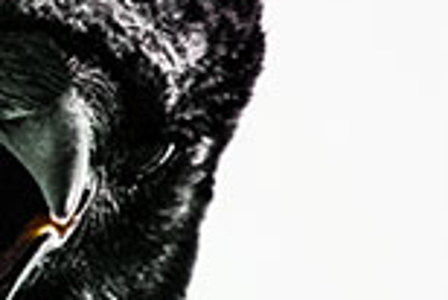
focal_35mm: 3885
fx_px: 48391
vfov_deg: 0.4
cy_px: 208
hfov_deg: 0.5
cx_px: -273
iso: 3200
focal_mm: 1200
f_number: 13
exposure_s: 1/3200
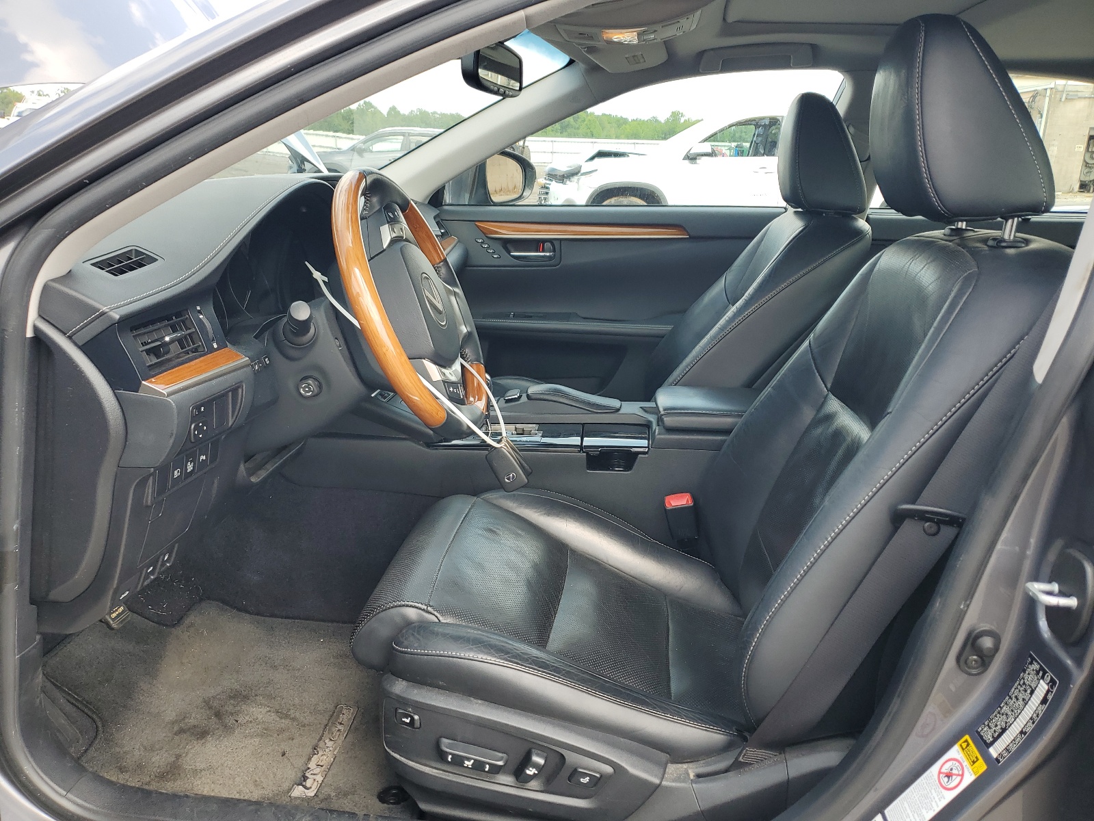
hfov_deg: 67.3
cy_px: 410
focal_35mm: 26
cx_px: 547
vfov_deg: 53.1
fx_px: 822
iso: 50
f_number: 1.5
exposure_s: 1/417
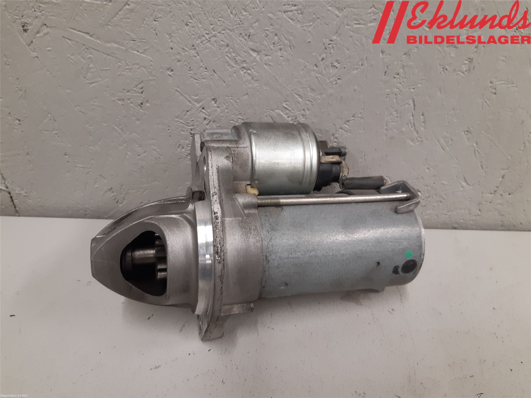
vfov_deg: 53.1
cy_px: 199
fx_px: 399
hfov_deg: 67.3
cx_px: 266
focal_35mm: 26
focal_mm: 3.93
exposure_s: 1/50
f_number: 1.7
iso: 160
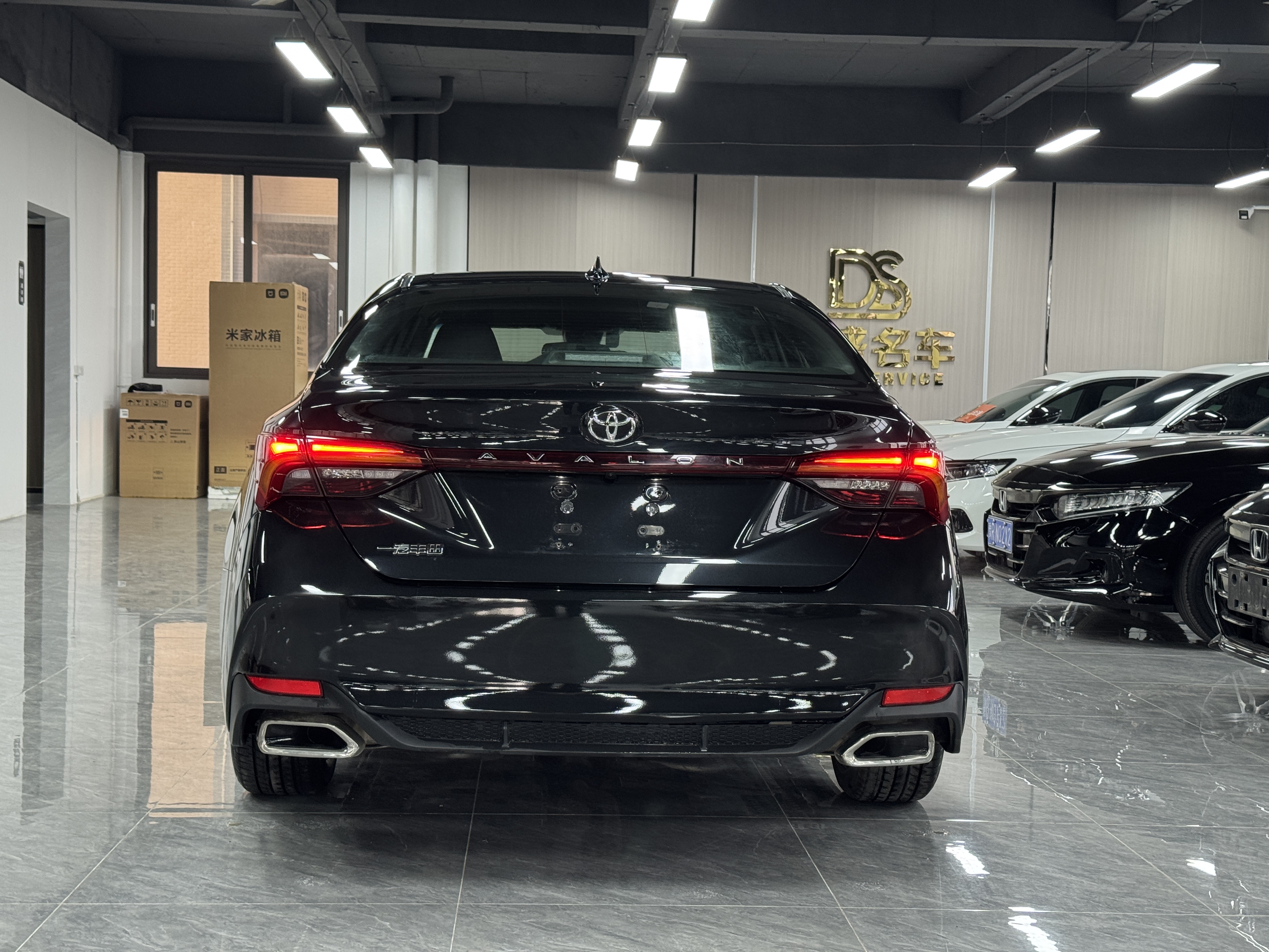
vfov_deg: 30.3
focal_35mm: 48
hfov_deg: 39.7
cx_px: 634
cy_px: 476
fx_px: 1760
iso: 160
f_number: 1.78
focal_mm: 6.76
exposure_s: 1/60
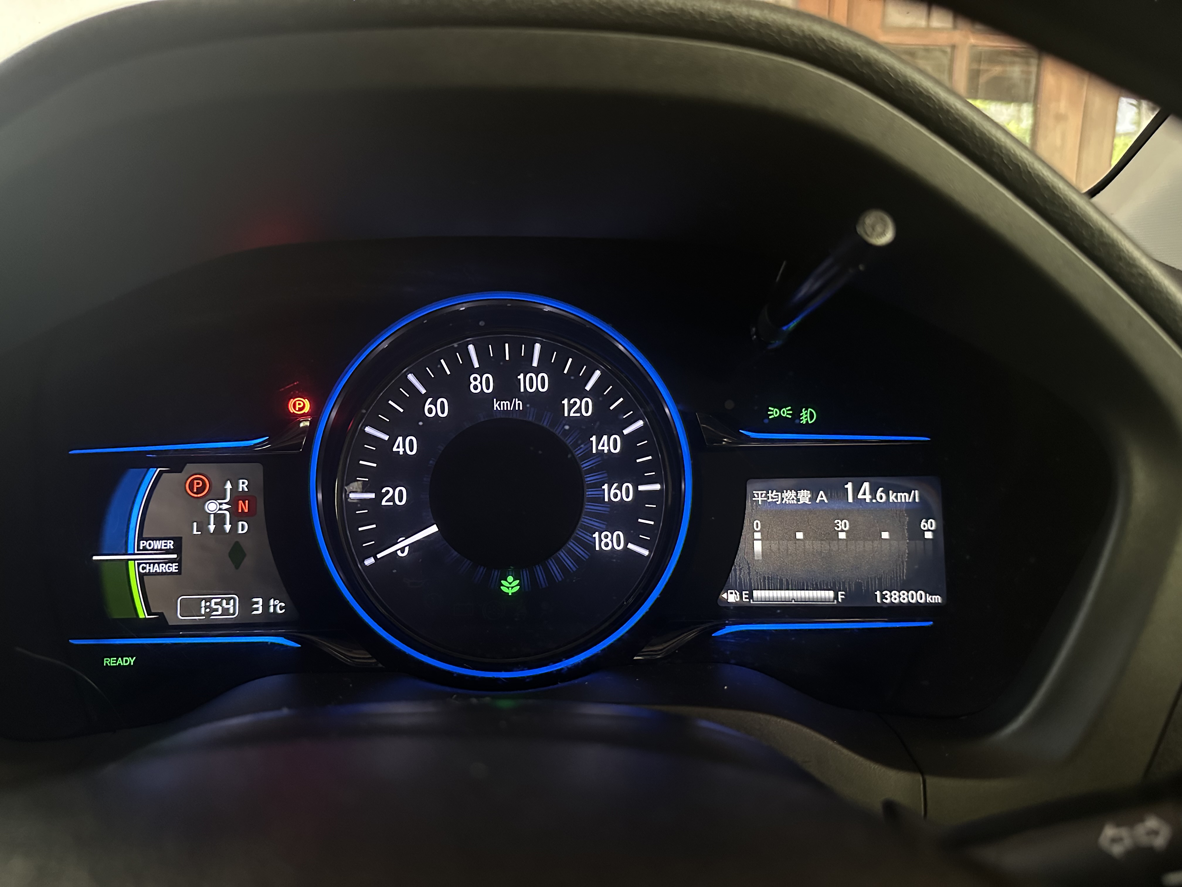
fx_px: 820
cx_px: 591
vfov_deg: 56.8
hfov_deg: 71.6
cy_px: 444
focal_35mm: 24
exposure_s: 1/25
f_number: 1.78
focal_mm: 6.86
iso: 1250
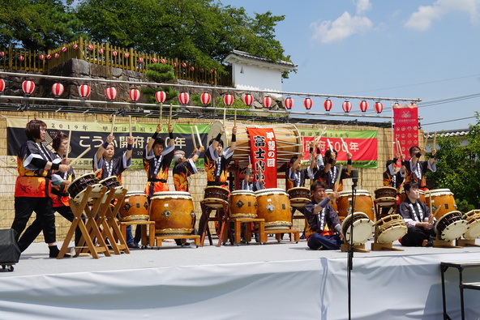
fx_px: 680
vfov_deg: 26.5
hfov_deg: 38.9
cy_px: 160
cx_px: 240
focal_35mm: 51
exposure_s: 1/160
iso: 100
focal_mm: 34
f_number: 11
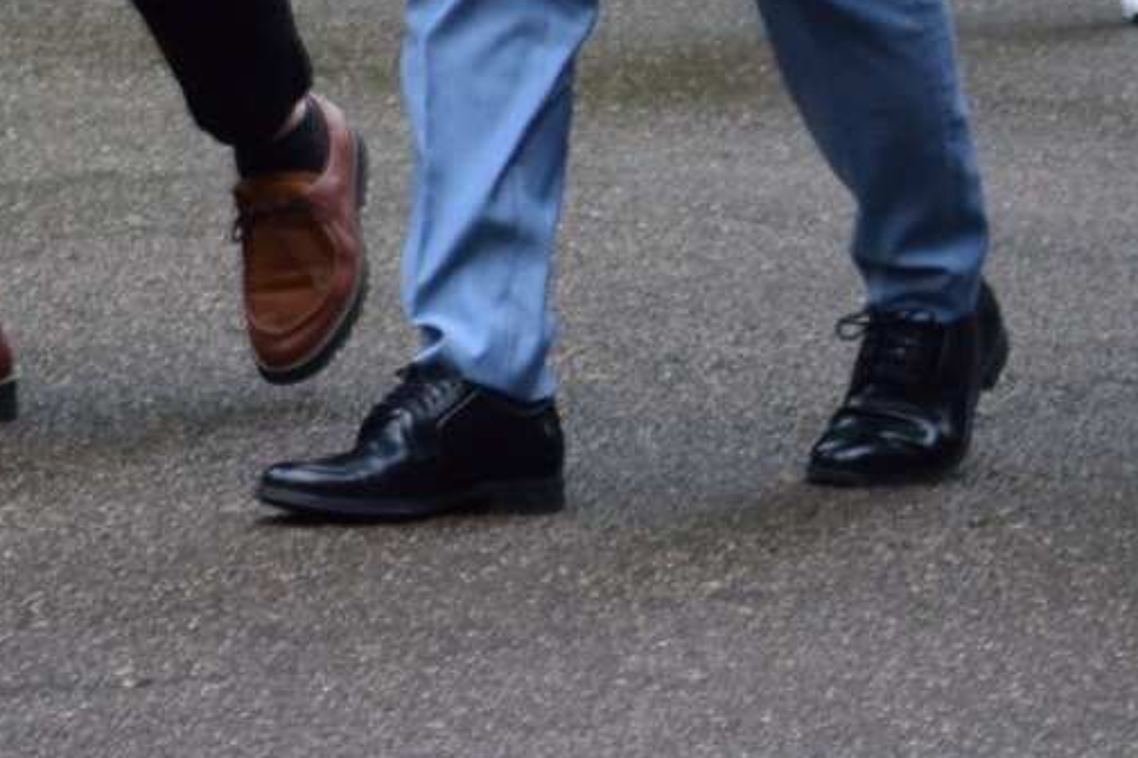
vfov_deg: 3.4
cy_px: -1119
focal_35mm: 396
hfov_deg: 5.1
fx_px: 12517
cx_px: -1479
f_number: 9
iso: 400
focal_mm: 52
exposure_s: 1/125
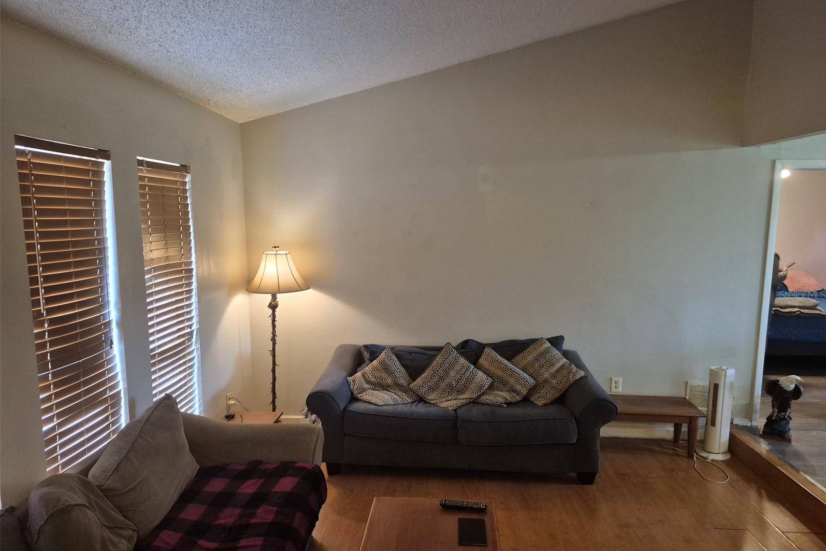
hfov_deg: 73.7
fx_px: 551
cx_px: 414
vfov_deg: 53.1
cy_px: 294
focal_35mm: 24
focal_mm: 5.4
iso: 800
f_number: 1.8
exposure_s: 1/120
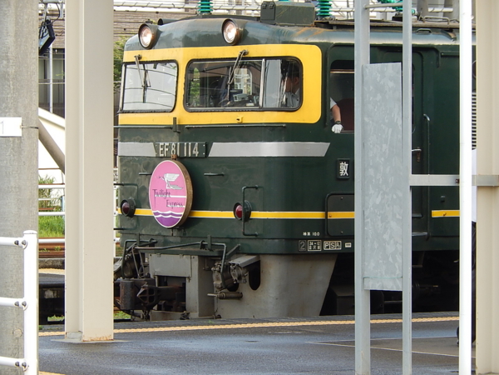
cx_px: 250
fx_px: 3445
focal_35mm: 239
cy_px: 188
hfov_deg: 8.3
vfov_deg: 6.2
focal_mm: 42.8
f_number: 5.8
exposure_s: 1/40
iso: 125
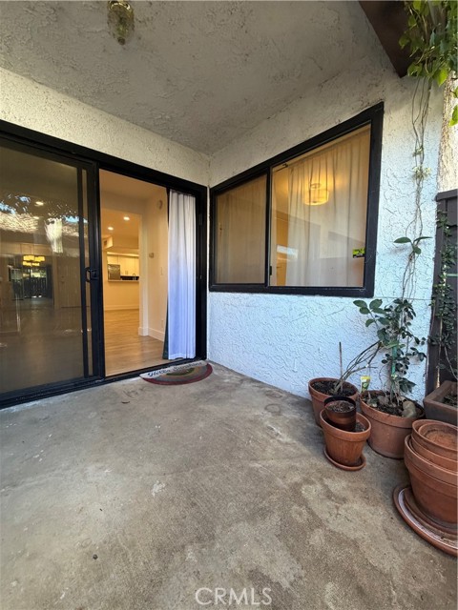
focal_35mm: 14
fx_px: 247
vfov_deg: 102.1
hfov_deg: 85.7
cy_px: 305
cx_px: 229
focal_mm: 2.22
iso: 320
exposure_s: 1/120
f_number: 2.2
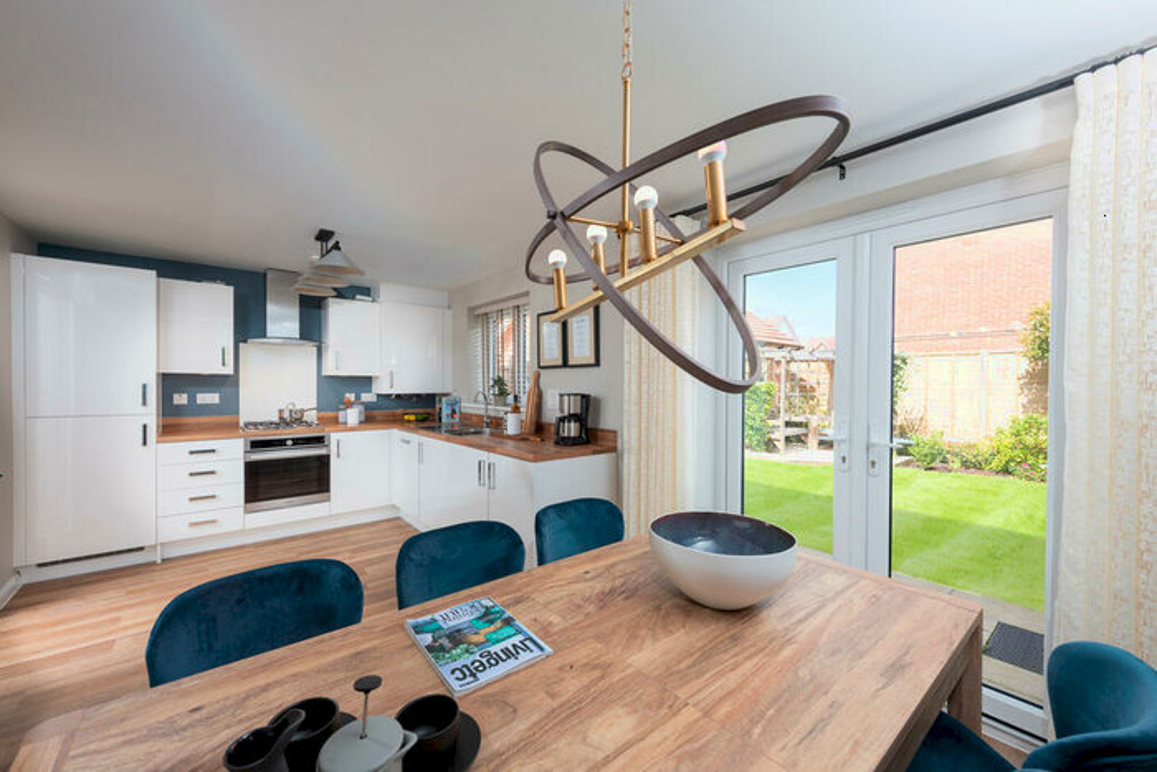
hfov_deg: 104.2
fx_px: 450
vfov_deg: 81.2
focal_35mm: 14
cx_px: 578
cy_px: 386
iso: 100
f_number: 11
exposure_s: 1/40
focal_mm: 14
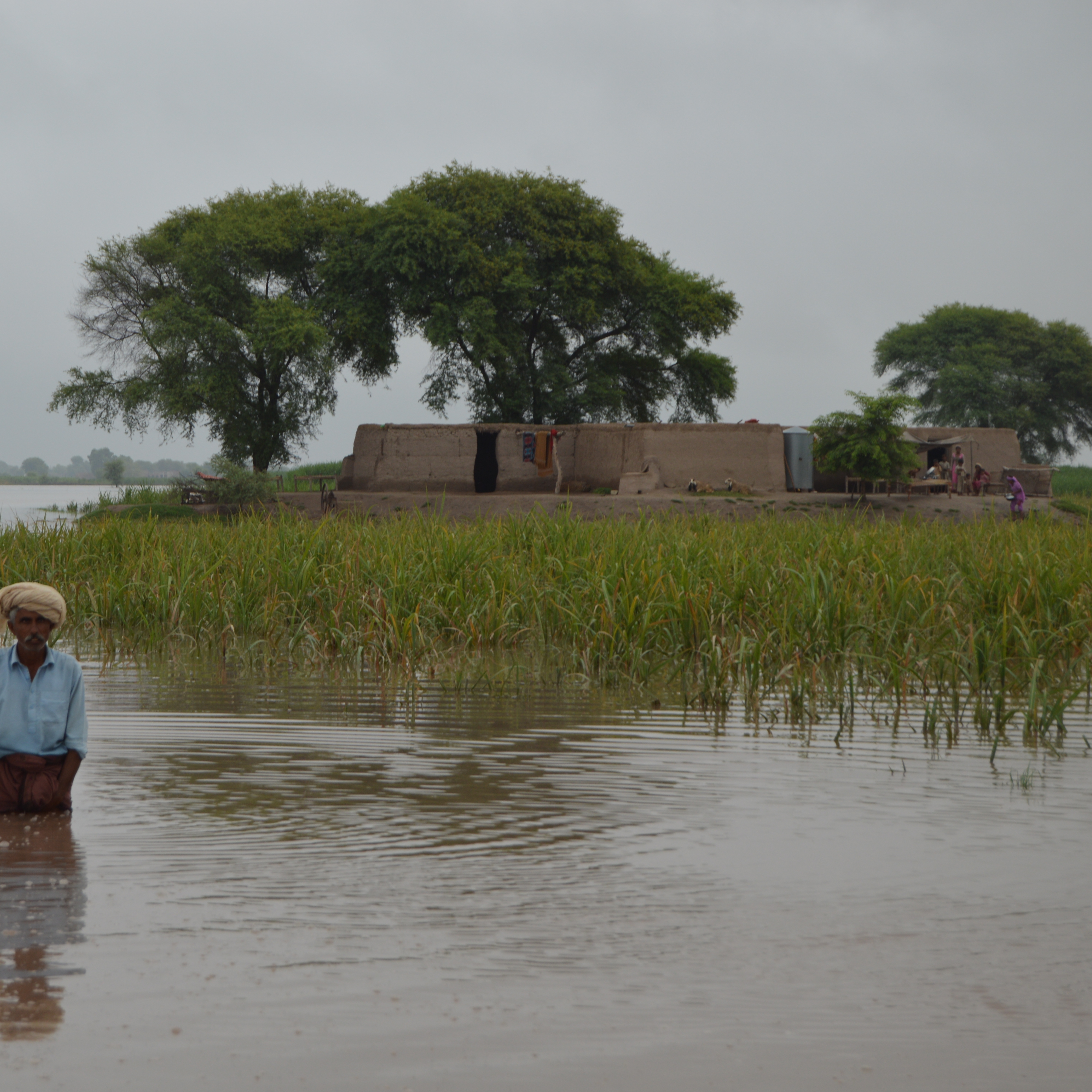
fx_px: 3426
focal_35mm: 96
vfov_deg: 18.1
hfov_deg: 18.1
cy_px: 546
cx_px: 380
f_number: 5.6
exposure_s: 1/125
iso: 100
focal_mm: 50
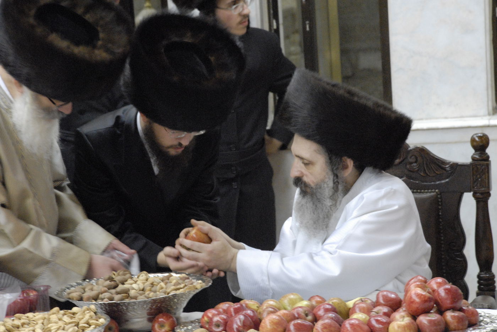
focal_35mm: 150
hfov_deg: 13.7
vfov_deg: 9.2
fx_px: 2073
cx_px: 248
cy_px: 166
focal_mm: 100
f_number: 9
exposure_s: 1/25
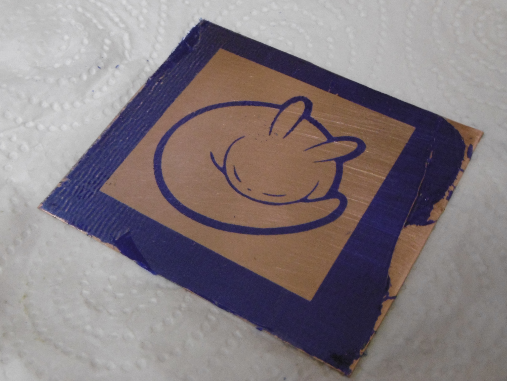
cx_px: 252
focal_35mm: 49
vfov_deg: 29.6
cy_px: 165
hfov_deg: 38.9
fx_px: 718
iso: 400
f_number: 3.8
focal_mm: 7.7
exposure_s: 1/25
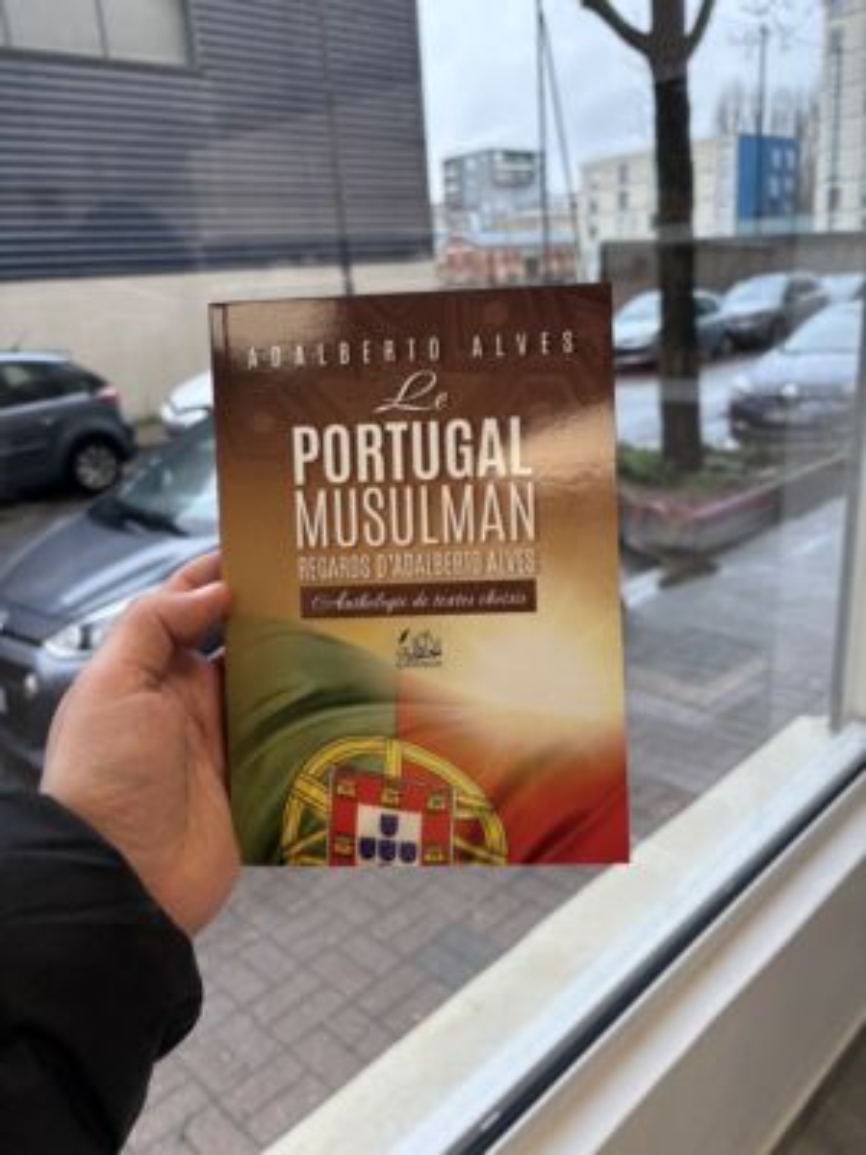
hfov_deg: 53.1
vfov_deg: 67.3
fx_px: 867
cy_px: 578
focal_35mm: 26
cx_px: 433
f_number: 1.6
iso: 64
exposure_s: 1/100
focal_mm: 5.96
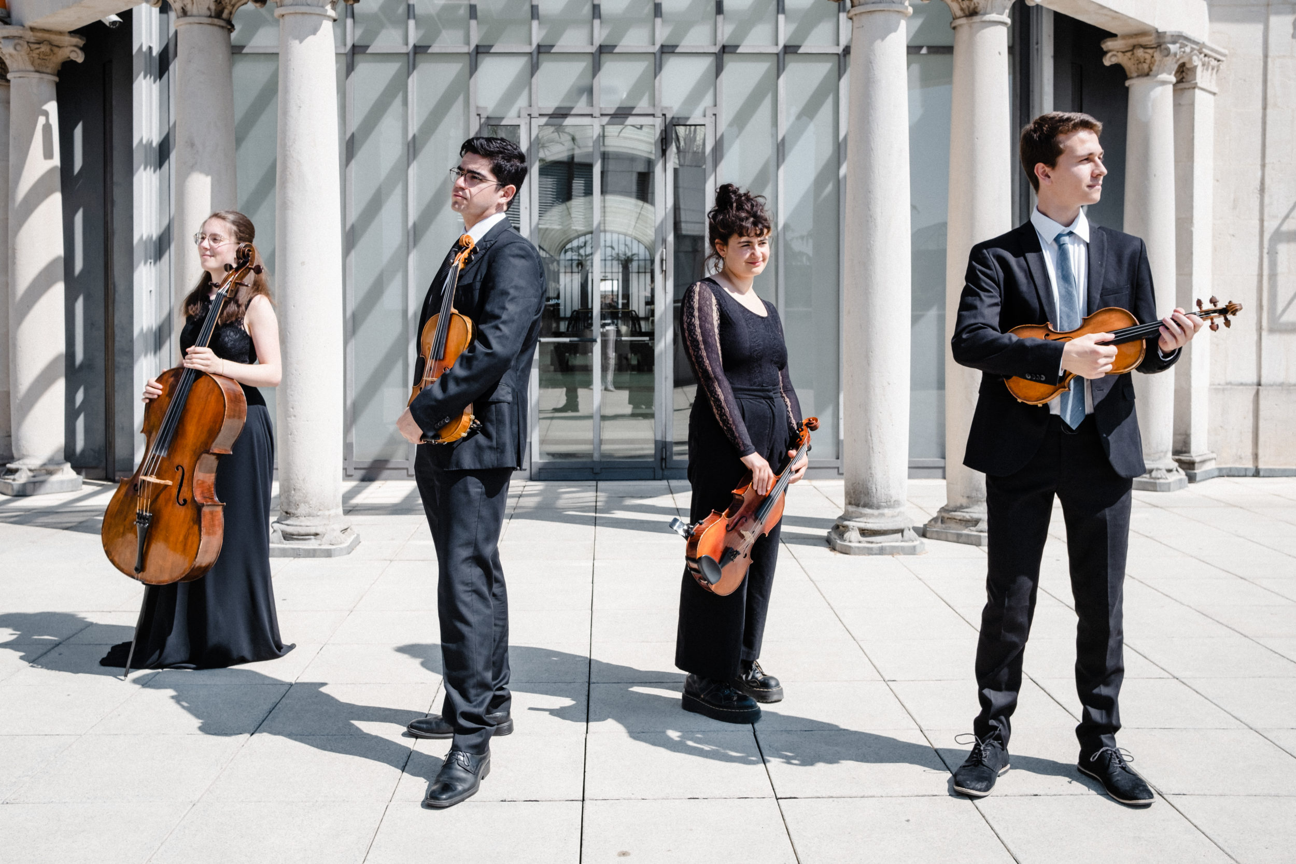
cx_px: 648
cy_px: 432
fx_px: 1260
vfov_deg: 37.9
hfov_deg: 54.4
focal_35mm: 35
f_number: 5.6
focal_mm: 23
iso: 160
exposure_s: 1/640
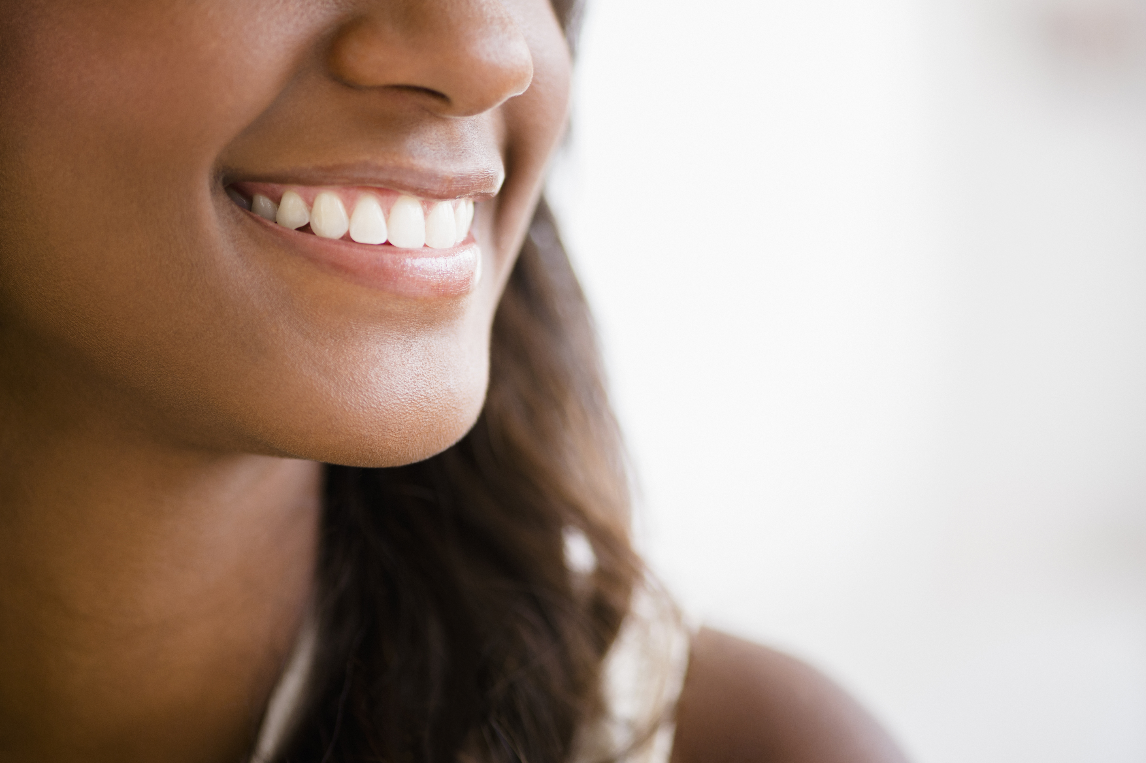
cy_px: 382
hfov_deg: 19.5
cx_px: 573
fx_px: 3341
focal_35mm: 105
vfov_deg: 13.0
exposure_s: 1/250
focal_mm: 105
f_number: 3
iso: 400
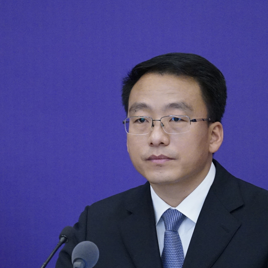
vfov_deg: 1.5
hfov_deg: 1.5
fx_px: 10353
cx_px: 118
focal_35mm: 1182
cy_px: 165
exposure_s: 1/160
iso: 6400
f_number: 6.3
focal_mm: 600
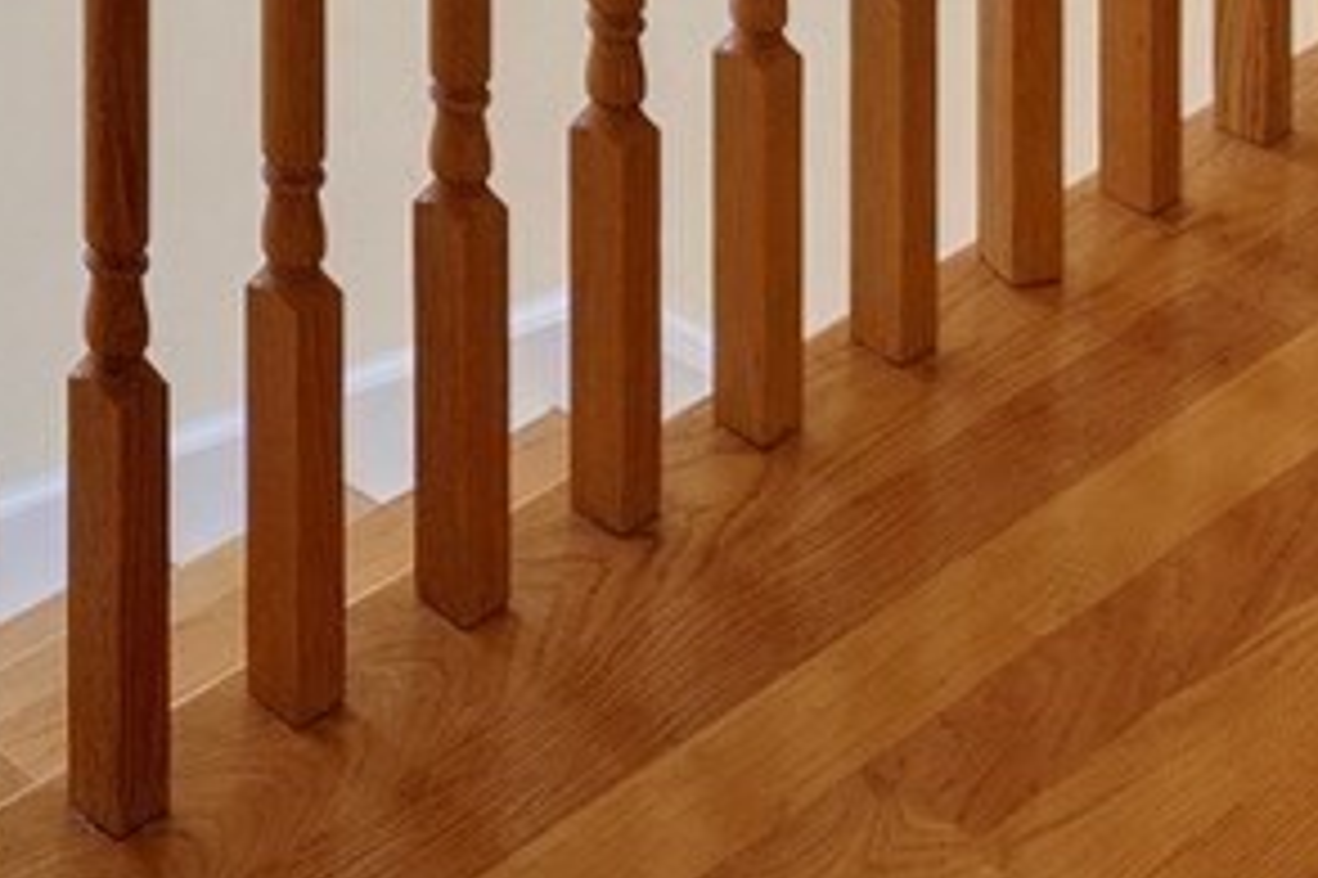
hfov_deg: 17.2
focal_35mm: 112
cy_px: -2055
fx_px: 4098
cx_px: -391
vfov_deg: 9.0
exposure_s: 1/3
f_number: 8
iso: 320
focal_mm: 16
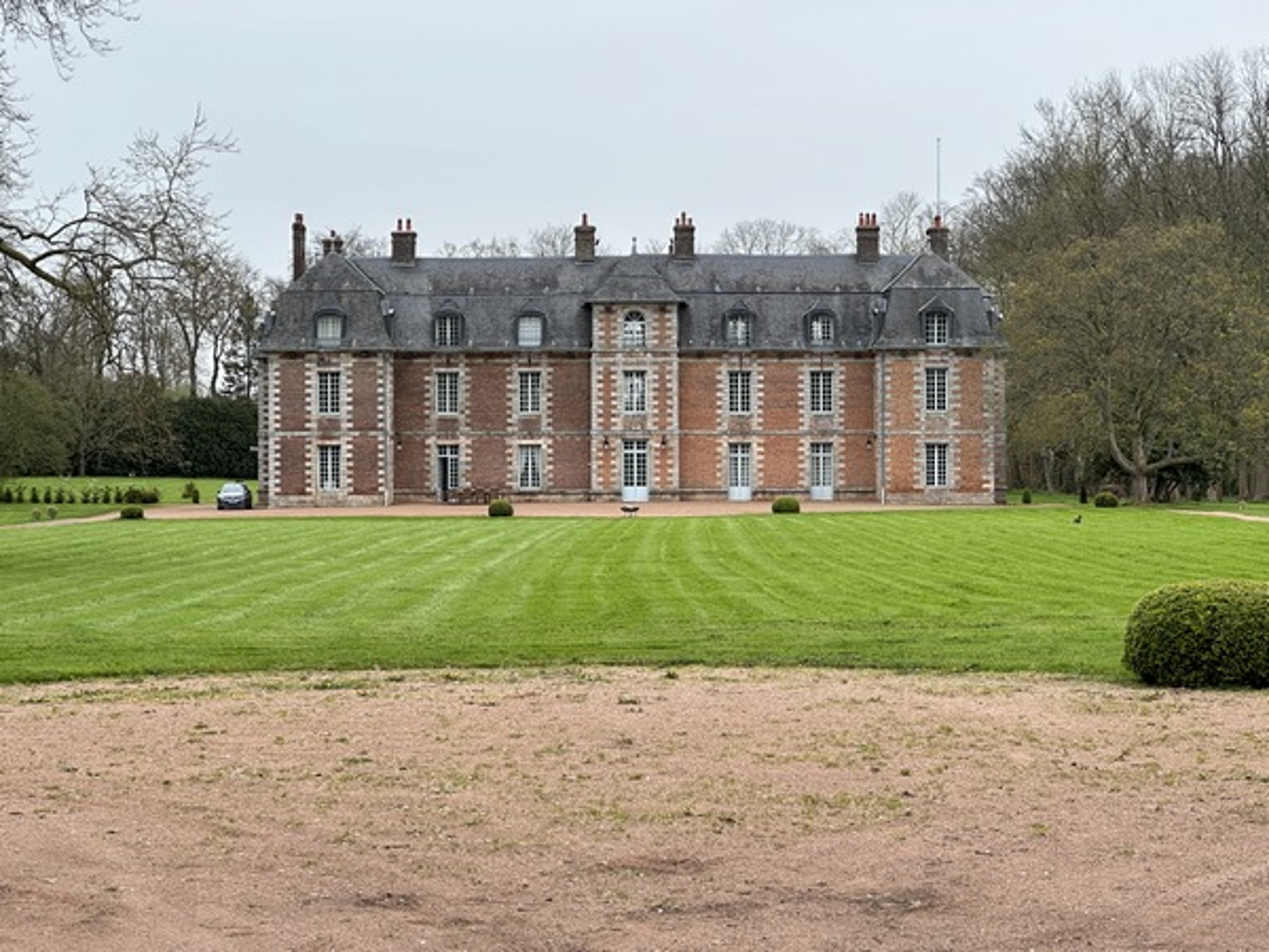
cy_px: 476
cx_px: 634
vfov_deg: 19.1
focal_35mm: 77
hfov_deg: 25.3
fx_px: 2823
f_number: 2.8
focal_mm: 9
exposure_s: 1/99
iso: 32
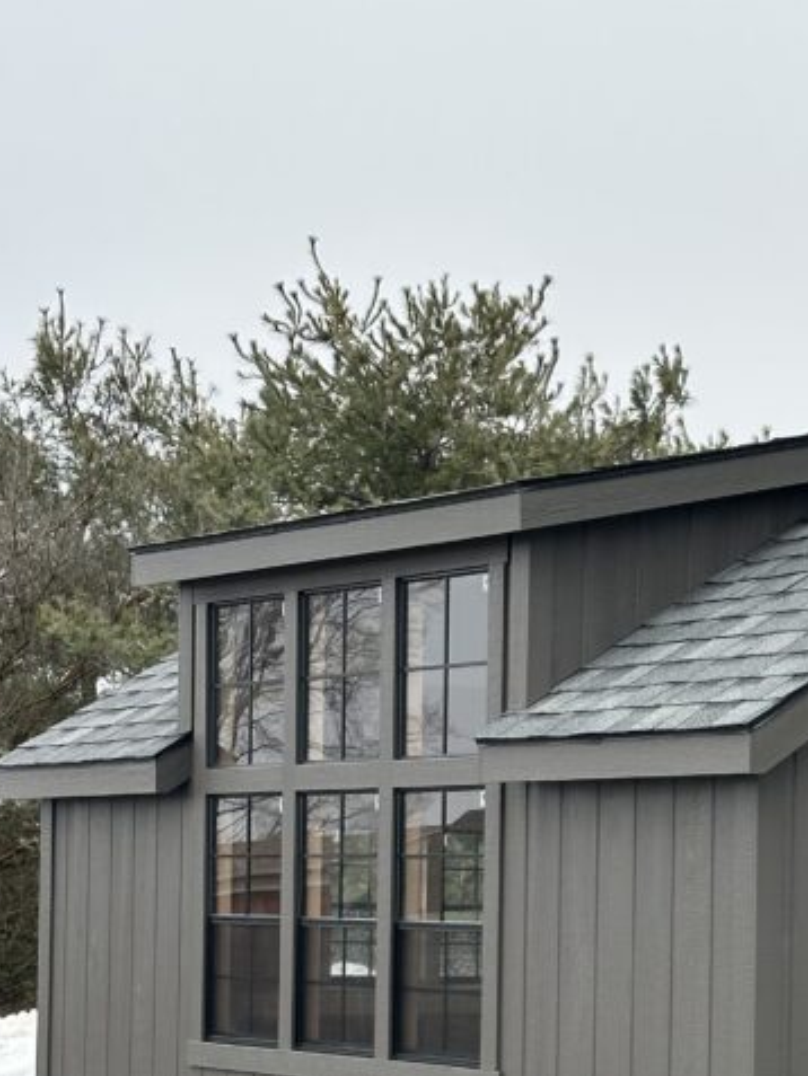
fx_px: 3204
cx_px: 794
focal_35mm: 103
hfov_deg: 14.2
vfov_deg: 18.9
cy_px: 893
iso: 64
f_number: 1.78
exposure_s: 1/646
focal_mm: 6.86
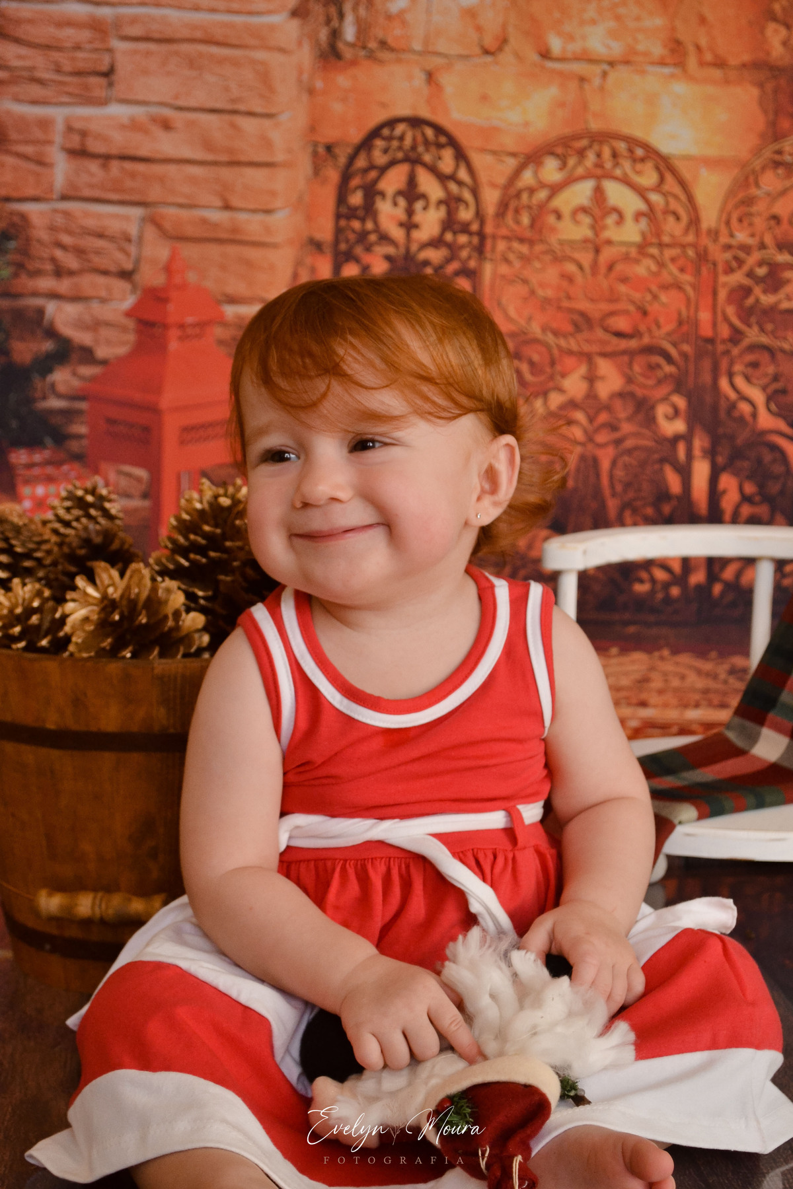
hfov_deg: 19.7
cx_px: 396
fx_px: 2280
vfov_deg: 29.2
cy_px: 594
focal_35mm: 69
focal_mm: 46
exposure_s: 1/200
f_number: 5.3
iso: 800
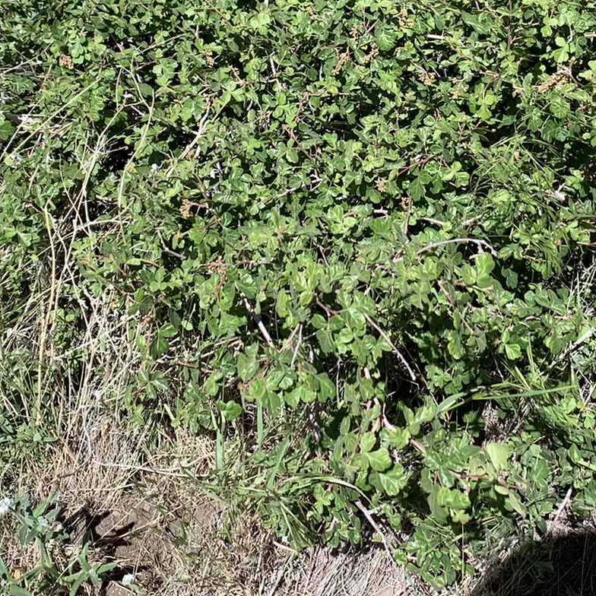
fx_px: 1169
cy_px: 102
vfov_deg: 27.9
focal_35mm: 60
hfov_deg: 28.5
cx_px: 370
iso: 25
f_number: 1.8
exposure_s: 1/1427
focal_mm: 4.25
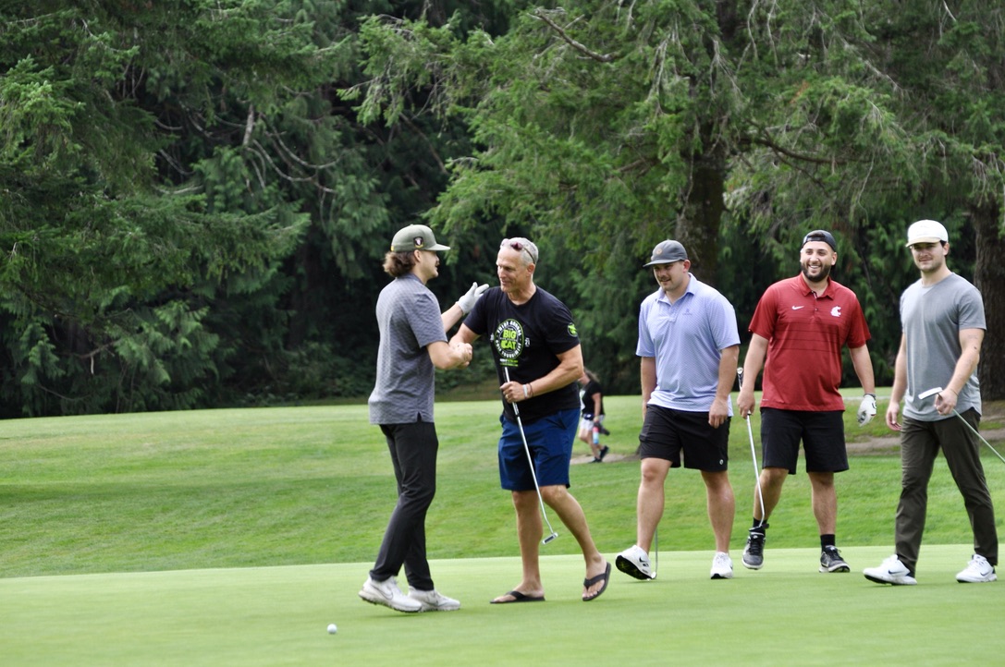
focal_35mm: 270
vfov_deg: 5.1
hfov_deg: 7.6
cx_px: 502
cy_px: 334
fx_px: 7528
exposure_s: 1/1000
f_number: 5
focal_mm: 180
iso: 400
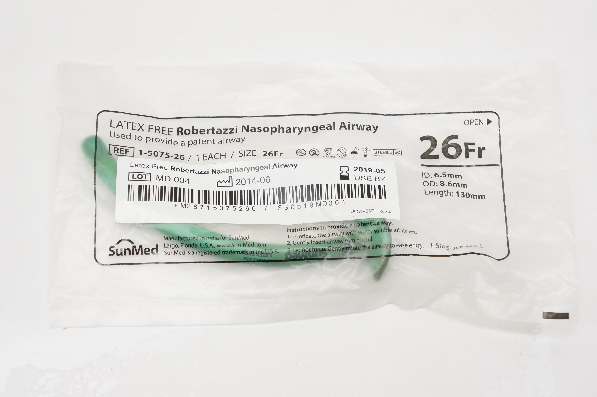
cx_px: 298
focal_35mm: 64
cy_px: 198
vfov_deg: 21.0
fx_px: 1068
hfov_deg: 31.2
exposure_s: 1/100
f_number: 7.1
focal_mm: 43
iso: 800
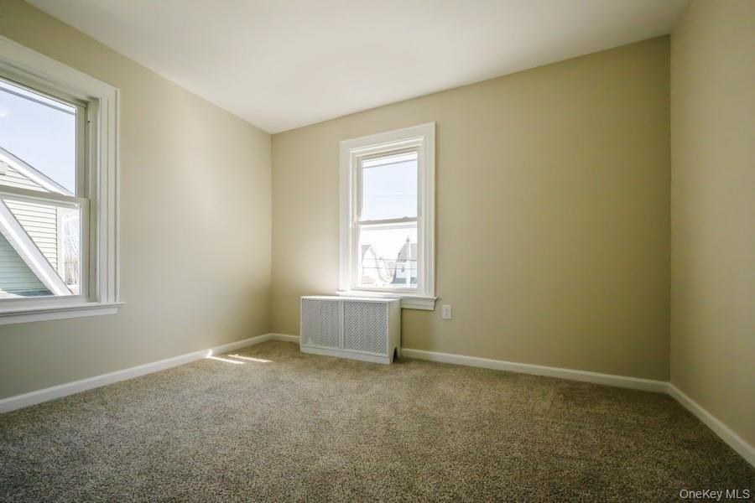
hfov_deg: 104.3
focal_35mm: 14
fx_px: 294
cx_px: 378
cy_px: 252
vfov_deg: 81.2
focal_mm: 14
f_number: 8
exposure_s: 1/800
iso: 400
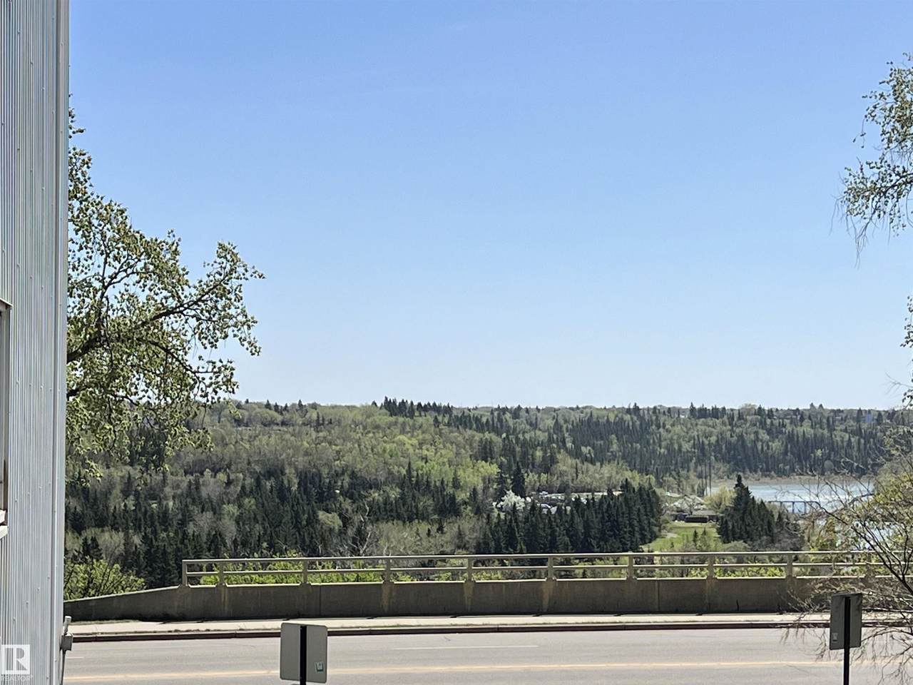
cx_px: 456
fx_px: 1978
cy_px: 342
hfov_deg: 26.0
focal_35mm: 75
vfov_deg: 19.6
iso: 50
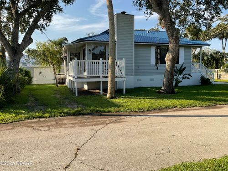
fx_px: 191
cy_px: 86
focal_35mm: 29
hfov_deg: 61.7
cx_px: 114
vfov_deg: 48.2
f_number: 1.8
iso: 16
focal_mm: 3
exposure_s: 1/898
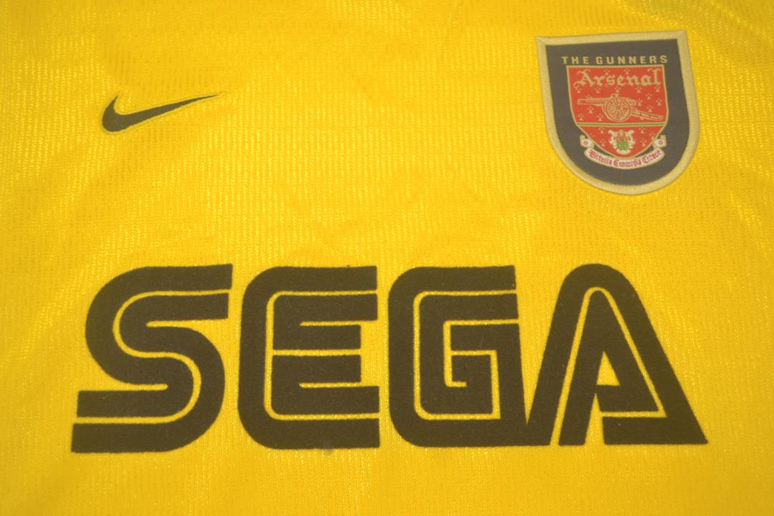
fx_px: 774
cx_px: 387
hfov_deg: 53.1
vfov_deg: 36.9
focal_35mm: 36
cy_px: 258
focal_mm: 24
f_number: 4
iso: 200
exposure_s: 1/100
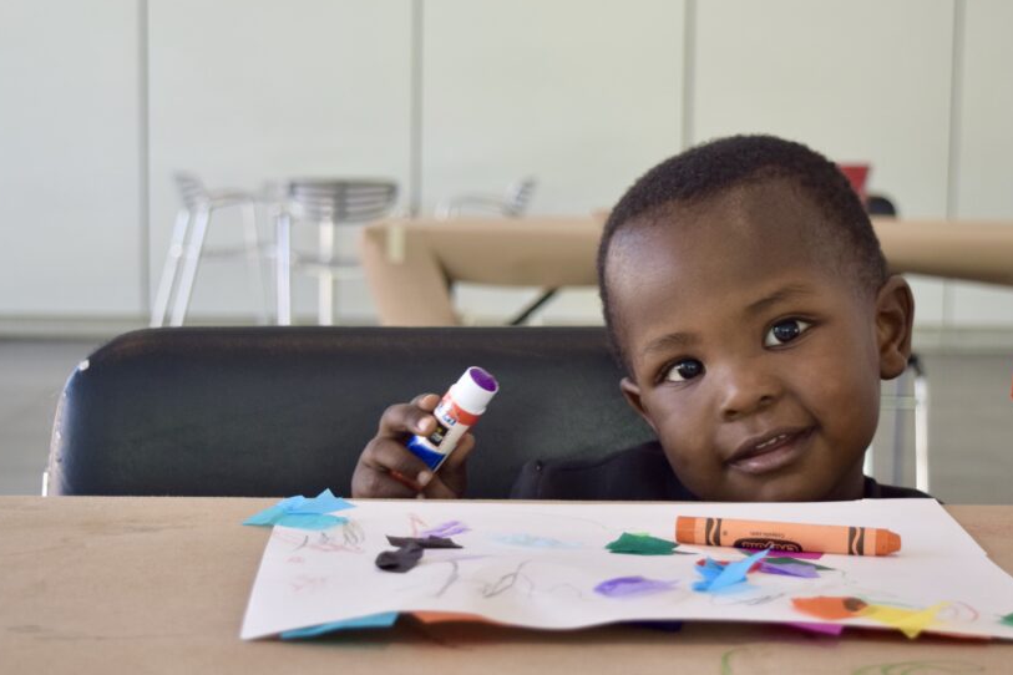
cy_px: 373
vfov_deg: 20.0
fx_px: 1913
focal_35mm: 68
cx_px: 542
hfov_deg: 29.6
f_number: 4.8
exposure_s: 1/60
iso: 500
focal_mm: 36
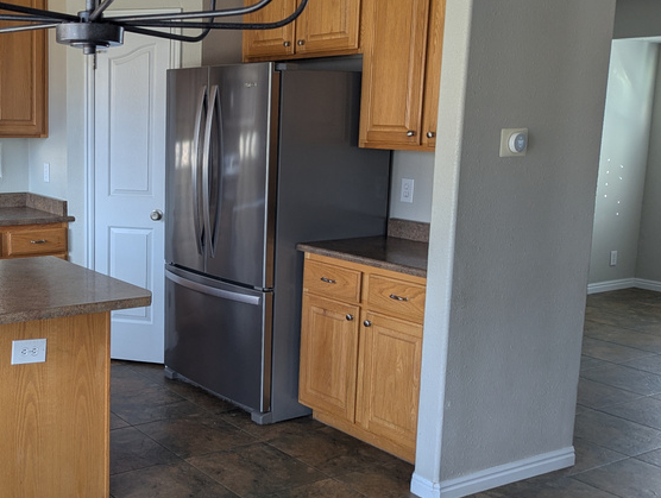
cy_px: 250
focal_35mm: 44
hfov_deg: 40.5
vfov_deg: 33.0
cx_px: 100
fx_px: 842
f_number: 1.85
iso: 46
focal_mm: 6.81
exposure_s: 1/37.5
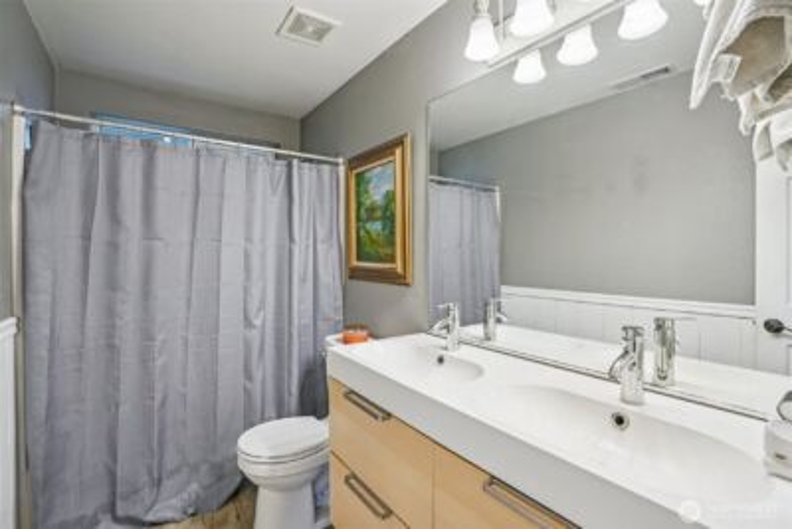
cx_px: 396
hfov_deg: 96.7
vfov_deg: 73.8
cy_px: 264
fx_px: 352
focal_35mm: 16
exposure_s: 1/5
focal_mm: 16
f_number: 8
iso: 400
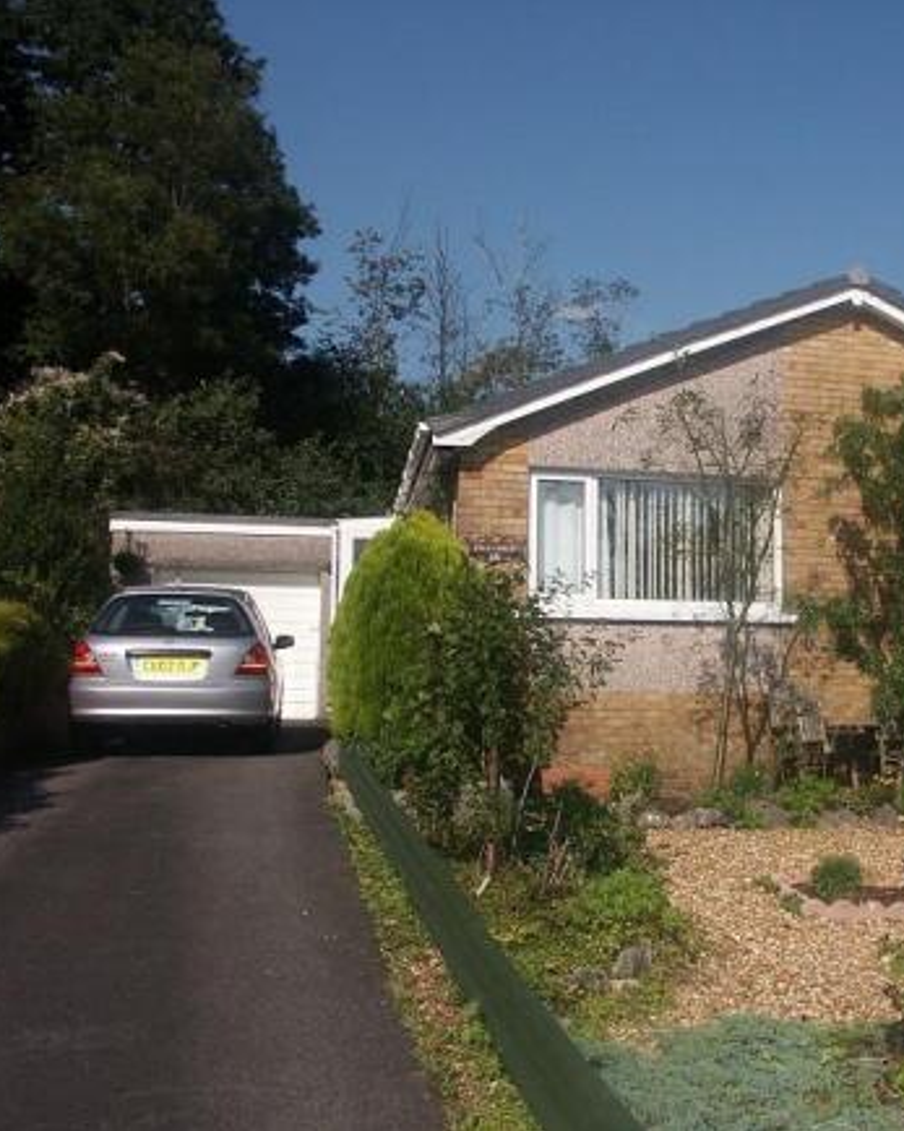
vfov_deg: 47.9
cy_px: 567
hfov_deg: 38.3
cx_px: 660
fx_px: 1271
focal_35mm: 38
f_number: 4
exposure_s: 1/2000
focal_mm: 7.48
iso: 100
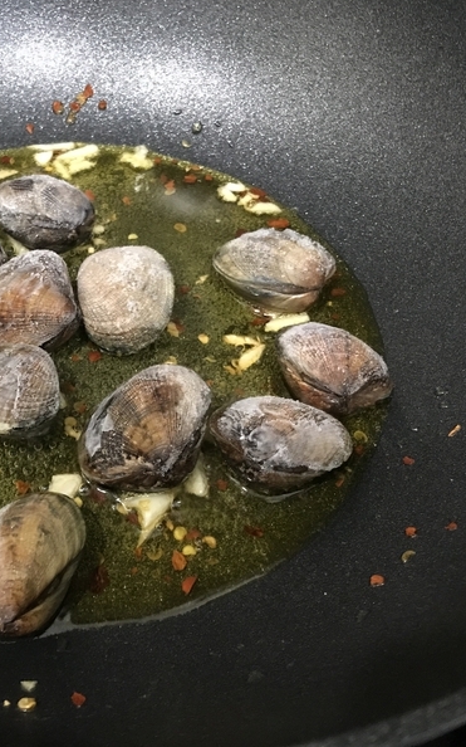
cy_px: 371
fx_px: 813
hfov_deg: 30.9
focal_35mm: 40
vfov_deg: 49.3
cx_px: 69
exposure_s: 1/6
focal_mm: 3.99
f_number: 1.8
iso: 100
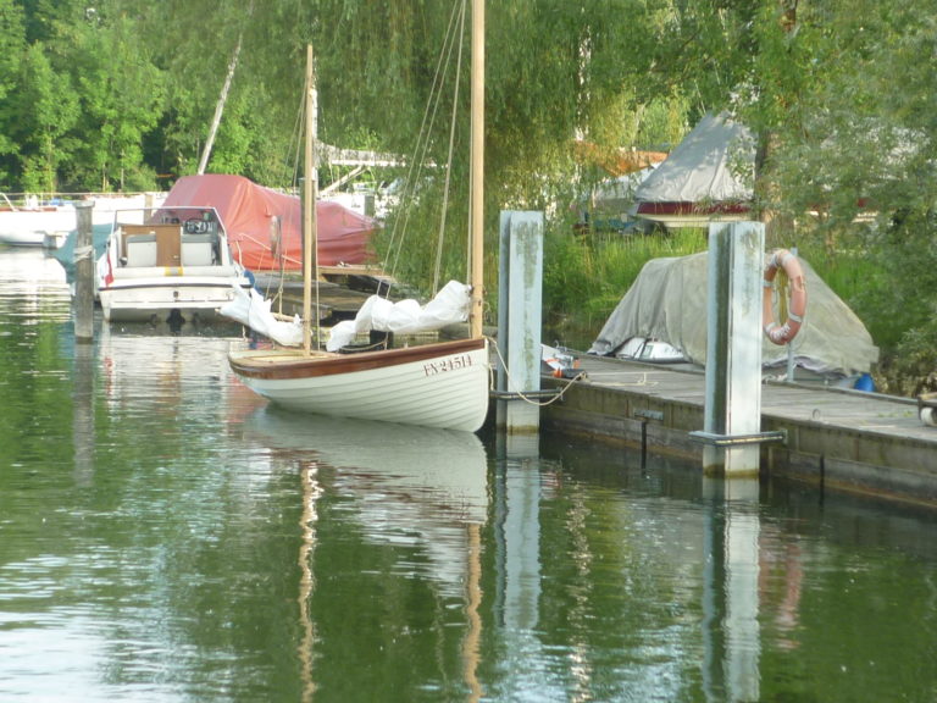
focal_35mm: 106
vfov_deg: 14.0
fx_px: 2869
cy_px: 352
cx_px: 468
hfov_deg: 18.5
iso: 80
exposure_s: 1/125
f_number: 3.6
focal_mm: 9.9
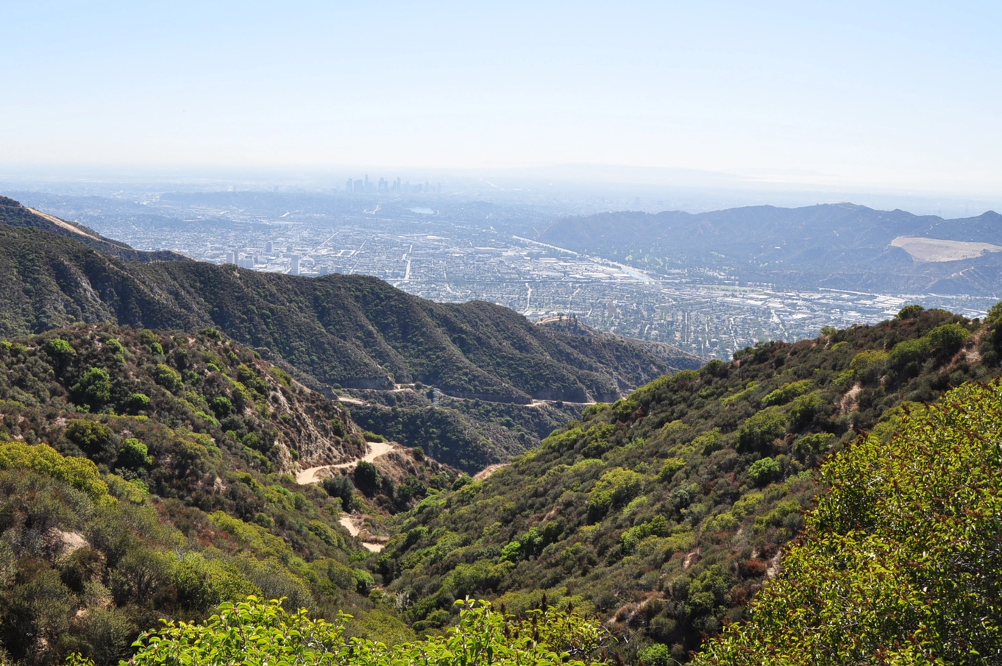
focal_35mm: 38
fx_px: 1045
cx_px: 417
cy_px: 311
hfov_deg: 51.0
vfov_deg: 35.3
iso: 280
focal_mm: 21
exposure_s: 1/320
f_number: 10
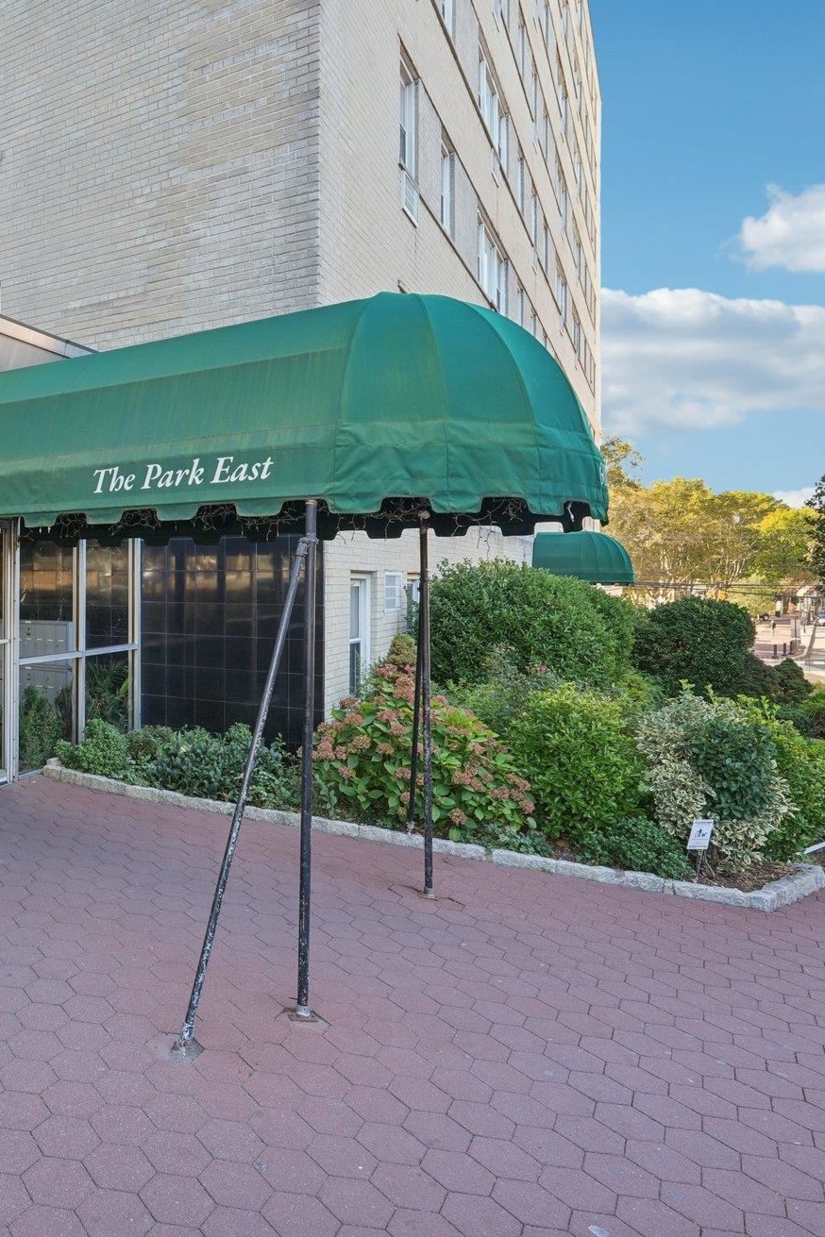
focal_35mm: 25
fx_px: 859
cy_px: 617
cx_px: 42
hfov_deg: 45.2
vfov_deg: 71.5
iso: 320
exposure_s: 1/30
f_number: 8
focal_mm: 16
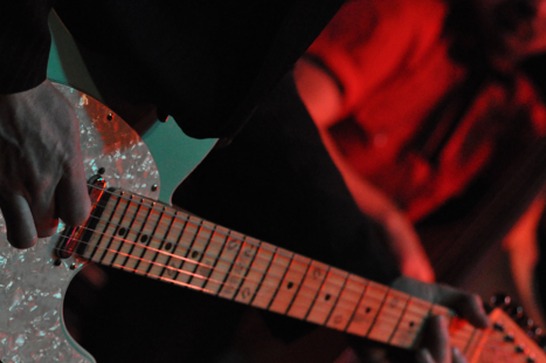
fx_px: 2045
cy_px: 218
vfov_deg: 10.1
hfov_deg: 15.2
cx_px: 210
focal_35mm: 135
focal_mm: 70
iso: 3200
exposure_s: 1/100
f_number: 4.5
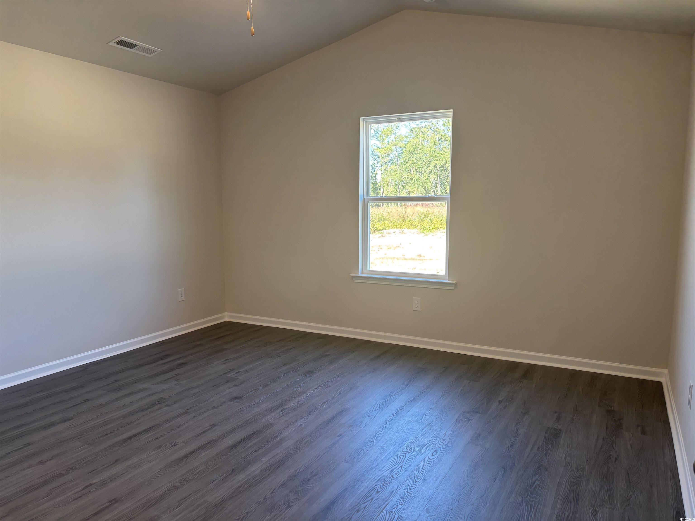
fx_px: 522
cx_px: 348
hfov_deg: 67.3
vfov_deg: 53.1
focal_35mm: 26
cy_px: 260
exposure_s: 1/60
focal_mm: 5.96
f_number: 1.6
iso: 80
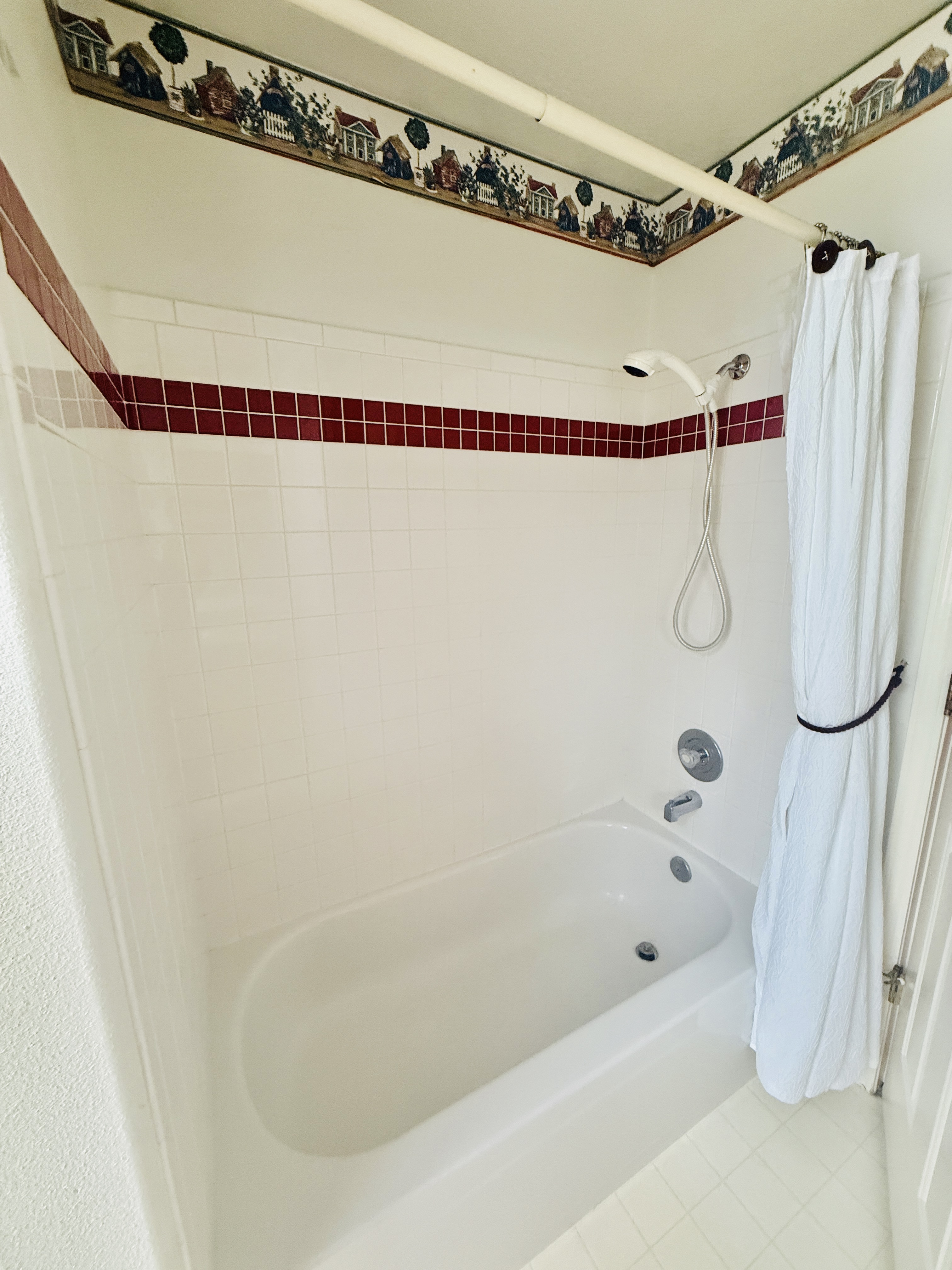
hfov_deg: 85.7
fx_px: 513
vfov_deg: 102.1
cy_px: 635
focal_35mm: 14
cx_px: 476
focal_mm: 2.22
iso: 320
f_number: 2.2
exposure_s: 1/61
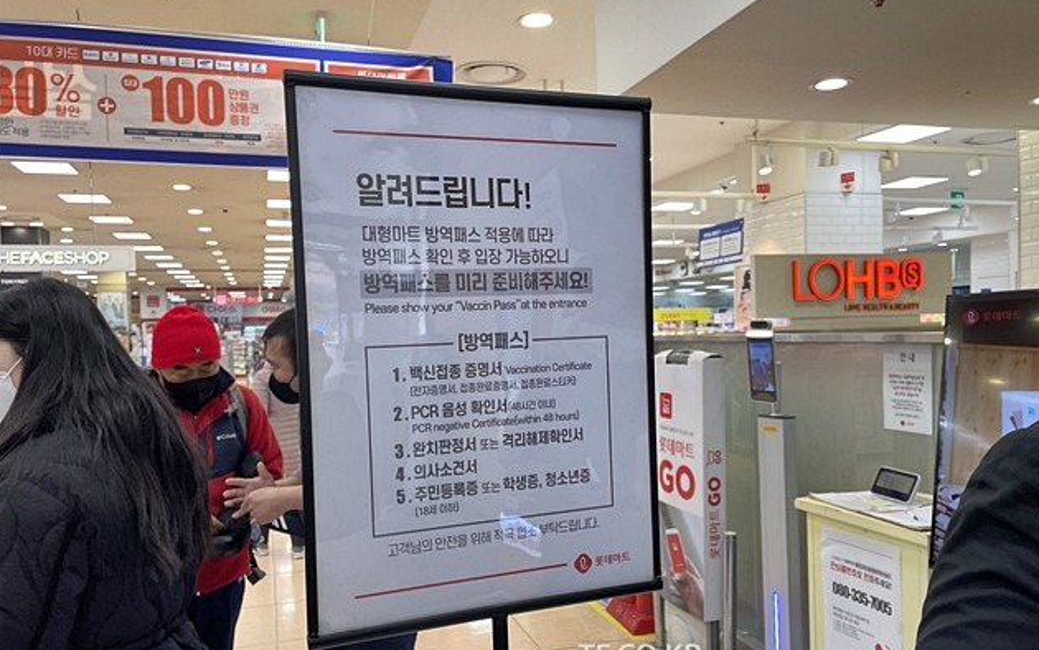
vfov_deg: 44.4
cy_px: 373
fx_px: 793
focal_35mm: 28
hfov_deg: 66.5
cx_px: 520
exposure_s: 1/120
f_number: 1.6
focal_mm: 4.2
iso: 50
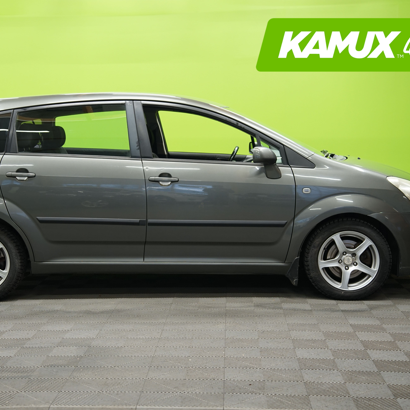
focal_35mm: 58
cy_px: 206
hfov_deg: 29.5
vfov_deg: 29.6
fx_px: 777
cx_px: 178
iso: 500
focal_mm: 45
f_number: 3.2
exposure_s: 1/30
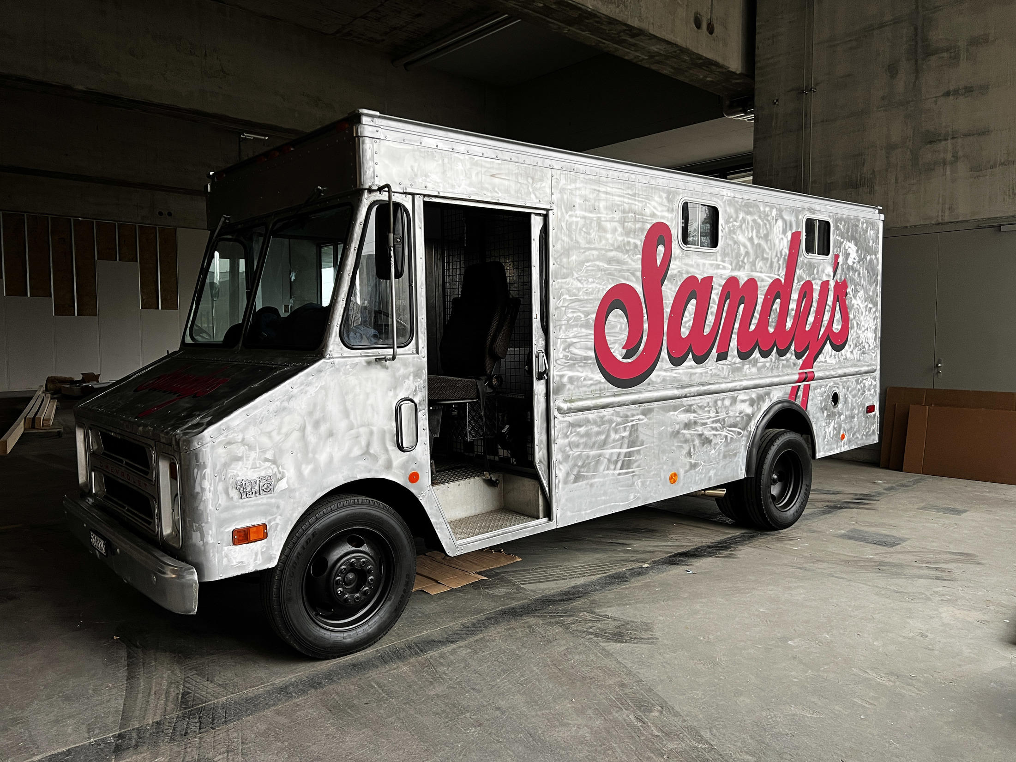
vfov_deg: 53.1
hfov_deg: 67.3
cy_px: 381
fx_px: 763
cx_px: 508
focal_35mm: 26
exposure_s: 1/99
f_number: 1.5
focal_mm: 5.7
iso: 125
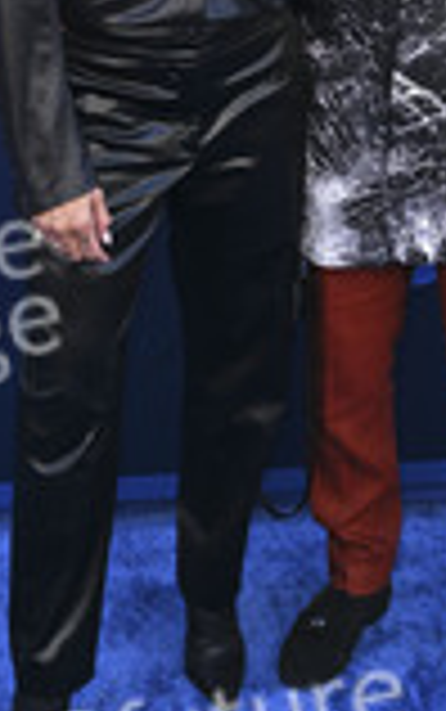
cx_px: 320
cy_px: 104
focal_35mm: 86
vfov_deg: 23.5
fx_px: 1675
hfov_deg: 15.1
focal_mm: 33.5
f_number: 6.3
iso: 400
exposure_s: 1/200
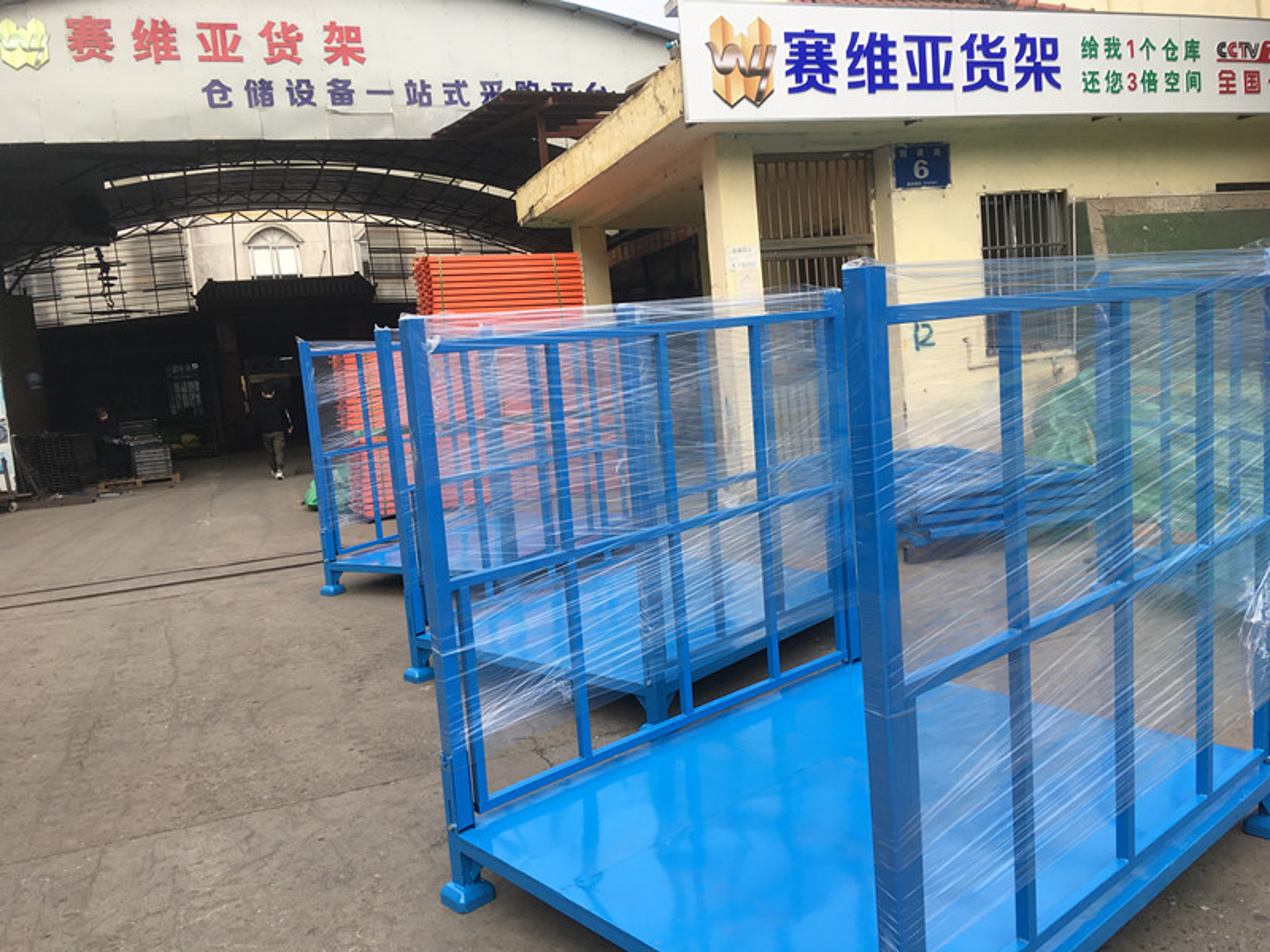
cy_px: 476
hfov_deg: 61.7
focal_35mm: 29
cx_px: 635
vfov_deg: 48.2
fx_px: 1064
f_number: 2.2
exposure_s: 1/201
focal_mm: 4.15
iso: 25
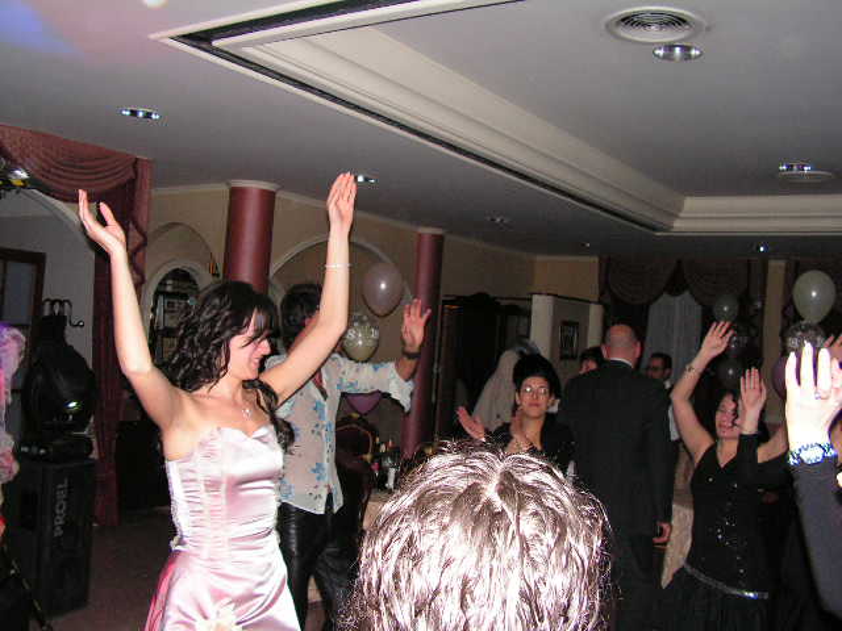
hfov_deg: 51.4
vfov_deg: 39.7
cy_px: 316
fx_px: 876
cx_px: 421
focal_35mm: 36
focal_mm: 6
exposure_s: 1/40
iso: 200
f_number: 3.2
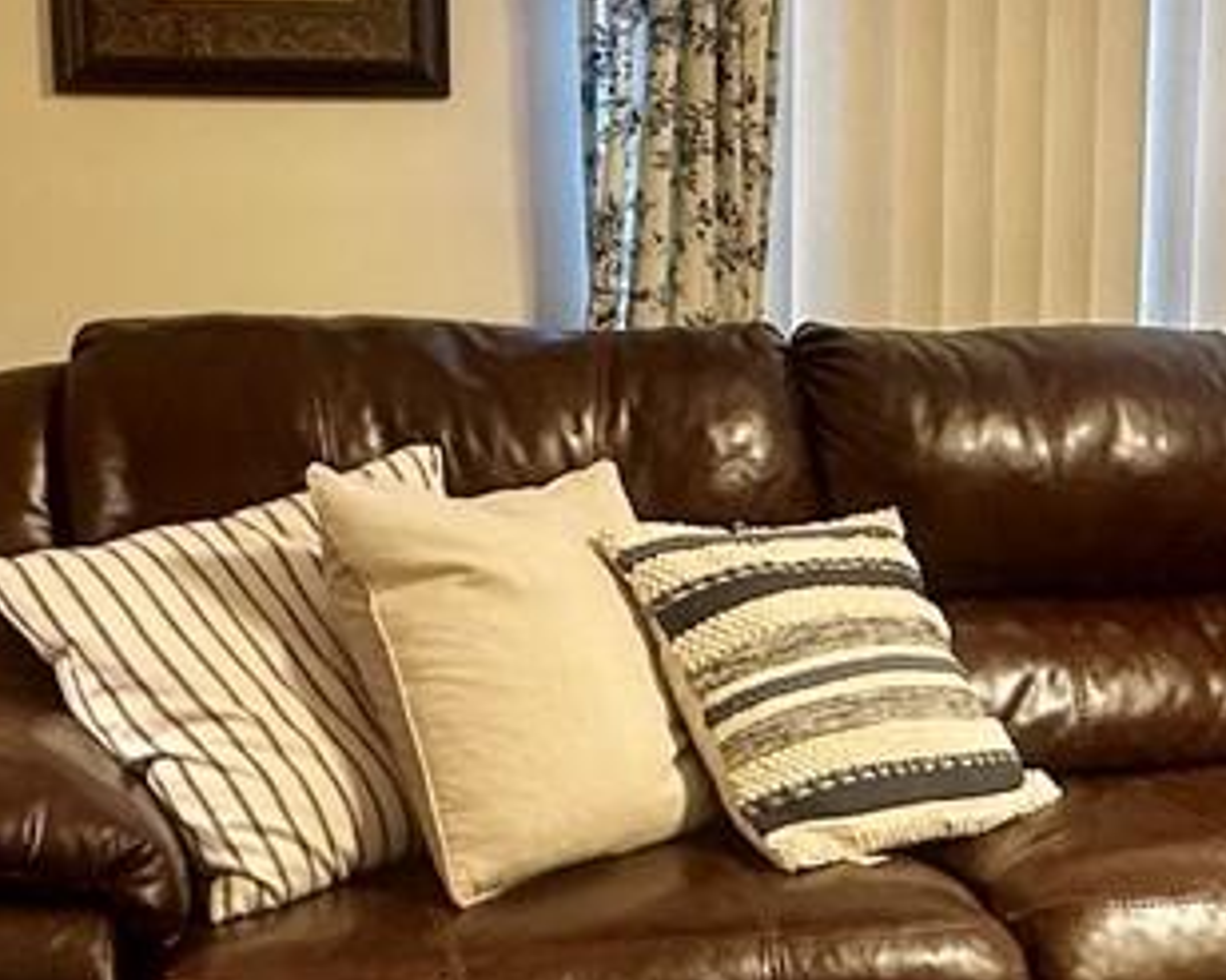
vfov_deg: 21.5
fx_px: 2575
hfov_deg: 26.2
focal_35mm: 71
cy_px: 526
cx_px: 1007
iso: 250
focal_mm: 2.22
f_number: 2.2
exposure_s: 1/60
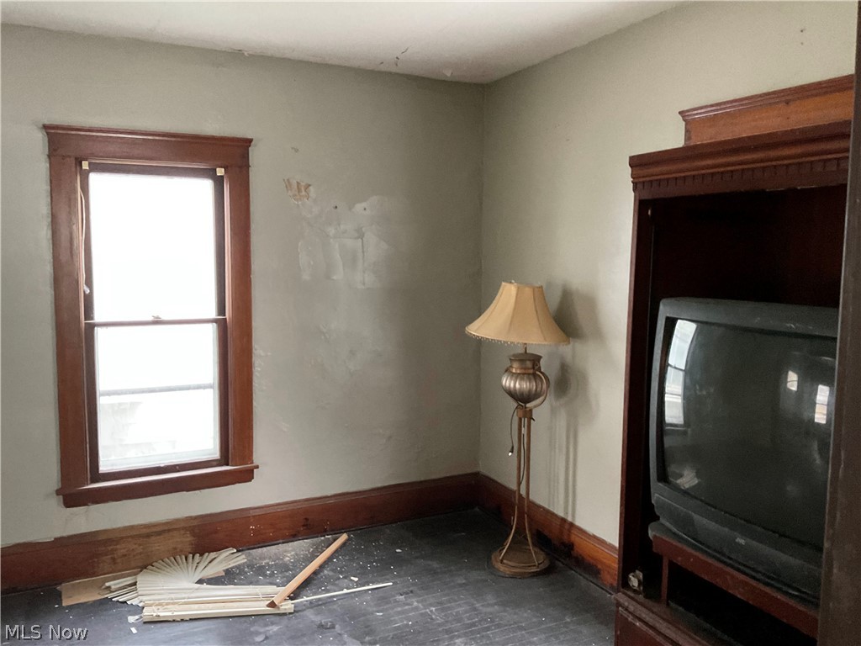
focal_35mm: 29
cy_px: 323
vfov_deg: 48.2
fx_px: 721
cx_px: 430
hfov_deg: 61.7
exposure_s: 1/30
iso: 400
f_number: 1.8
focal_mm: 3
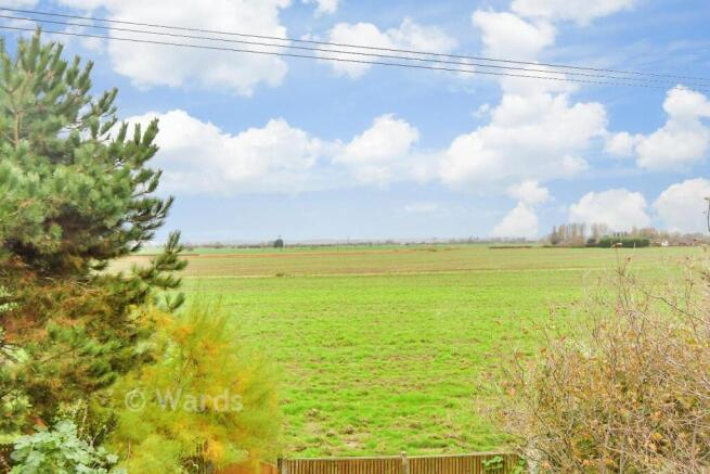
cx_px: 355
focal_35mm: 30
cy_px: 237
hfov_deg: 61.9
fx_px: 592
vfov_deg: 43.6
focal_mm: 20
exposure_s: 1/30
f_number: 5.6
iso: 200
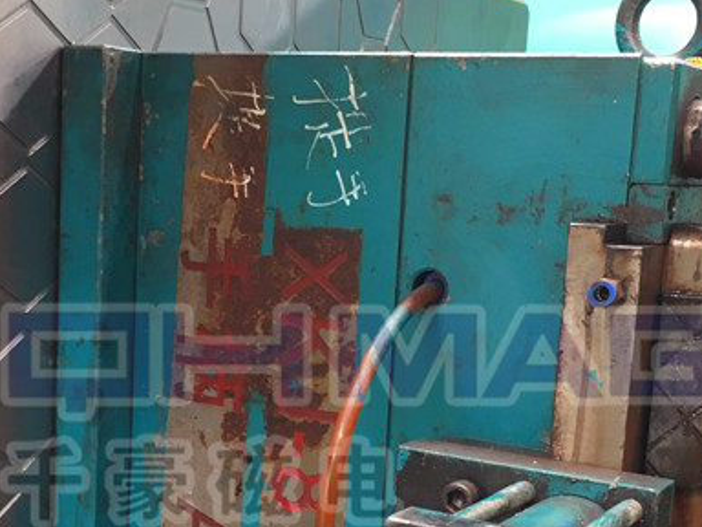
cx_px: 265
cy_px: 398
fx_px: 1379
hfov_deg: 28.5
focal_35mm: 68
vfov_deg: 21.4
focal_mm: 4.15
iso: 64
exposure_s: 1/33
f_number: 2.2
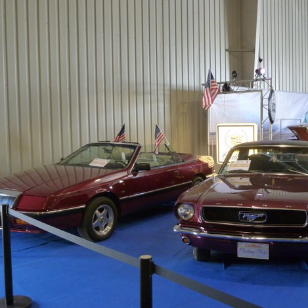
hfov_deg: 40.3
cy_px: 153
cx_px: 209
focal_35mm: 41
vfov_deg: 40.9
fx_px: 413
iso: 400
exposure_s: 1/20
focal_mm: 6
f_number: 3.5
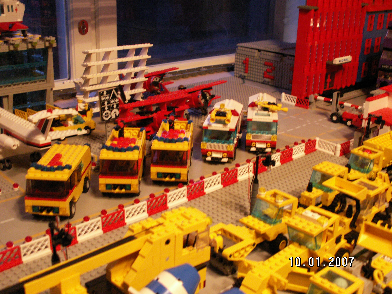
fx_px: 487
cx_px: 196
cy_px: 147
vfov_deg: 33.6
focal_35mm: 43
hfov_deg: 43.9
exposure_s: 1/6
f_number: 2.8
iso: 160
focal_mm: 7.16
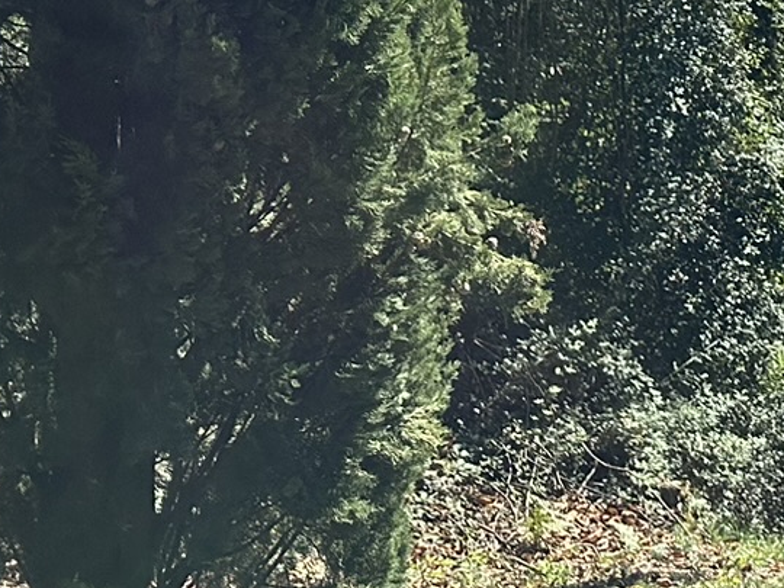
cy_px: -499
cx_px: 1465
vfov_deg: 14.2
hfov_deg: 17.1
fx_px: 2061
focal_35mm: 91
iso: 80
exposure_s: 1/2410
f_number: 1.78
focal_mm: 6.86
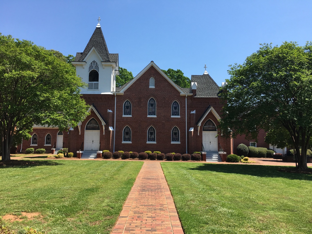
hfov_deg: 61.7
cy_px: 117
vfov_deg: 48.2
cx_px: 156
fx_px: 261
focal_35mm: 29
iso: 25
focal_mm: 4.15
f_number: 2.2
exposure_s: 1/1148
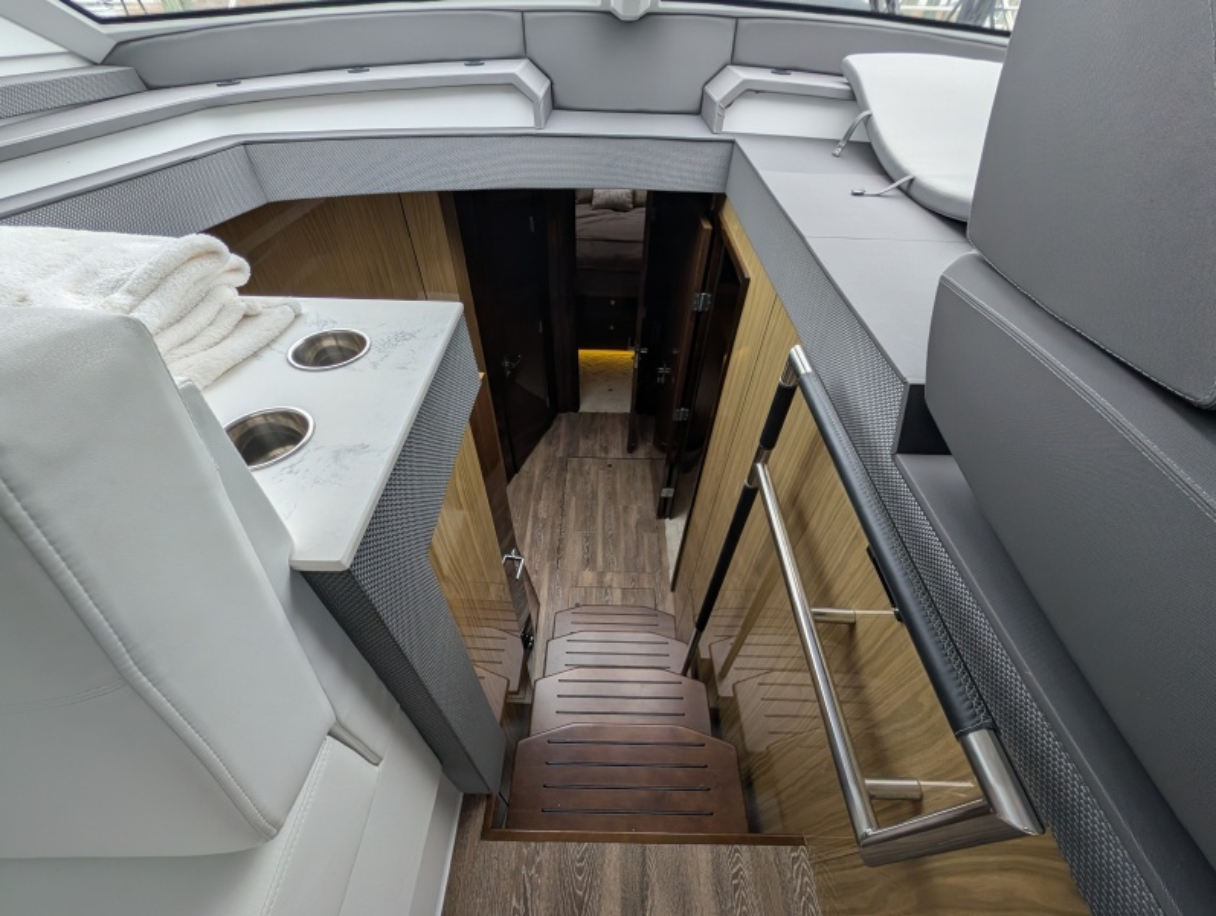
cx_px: 608
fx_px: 422
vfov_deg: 94.6
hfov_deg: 110.5
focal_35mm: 12
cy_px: 458
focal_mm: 2.02
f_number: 1.7
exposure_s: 1/597
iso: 49
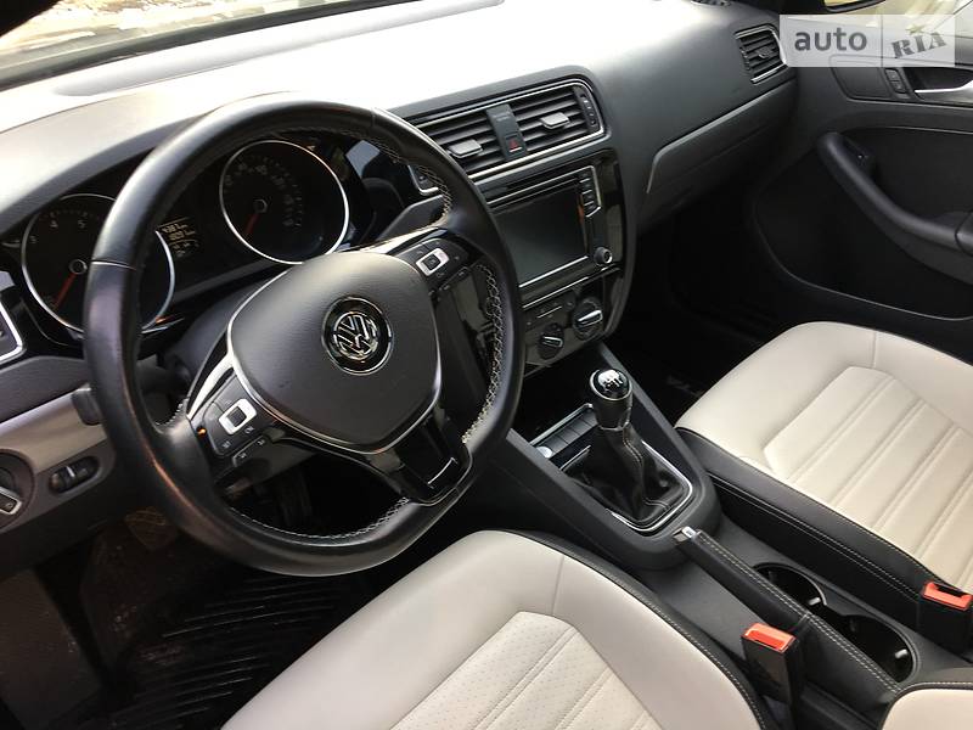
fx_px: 815
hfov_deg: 61.7
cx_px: 486
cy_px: 365
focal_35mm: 29
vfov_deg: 48.2
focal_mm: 4.2
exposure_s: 1/50
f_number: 2.2
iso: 25
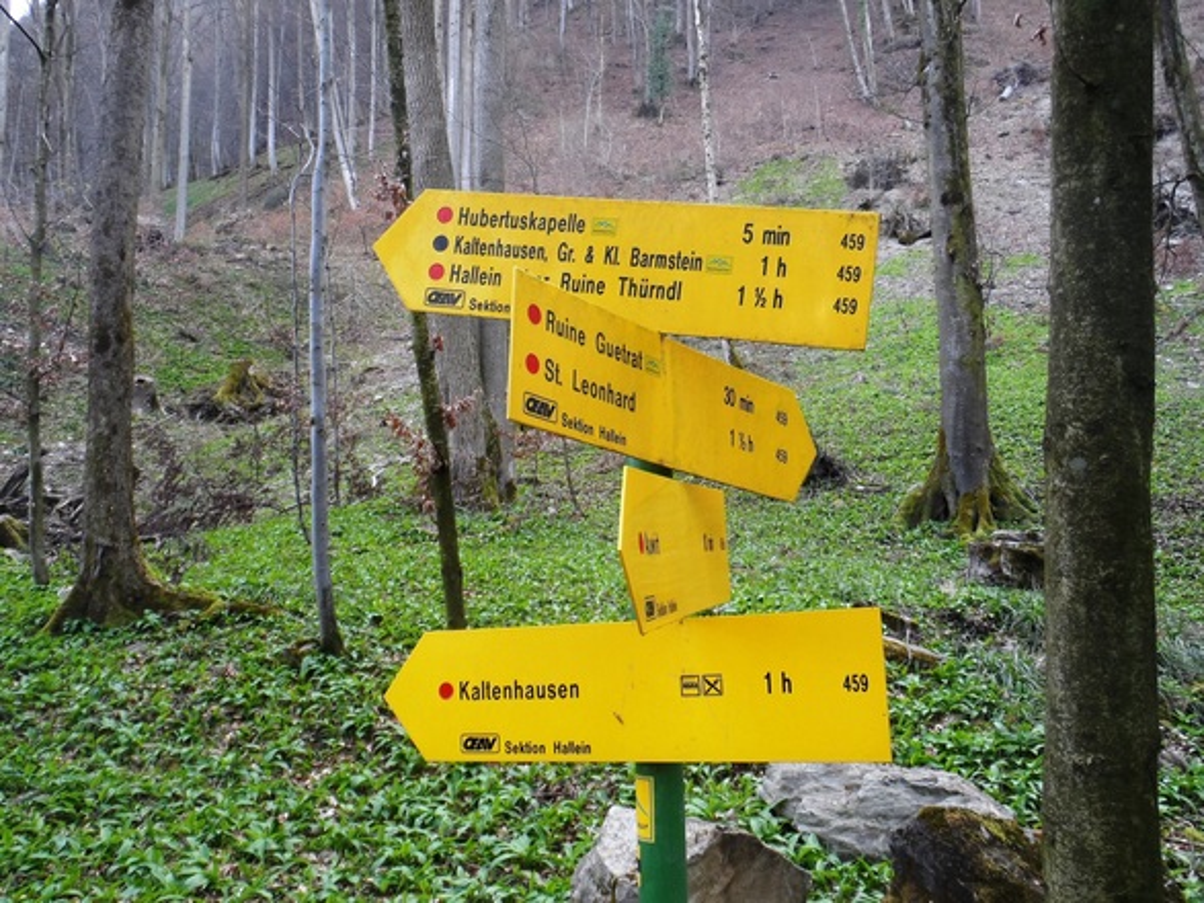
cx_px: 602
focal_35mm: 32
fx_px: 1113
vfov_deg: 44.1
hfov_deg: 56.8
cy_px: 452
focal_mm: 5.3
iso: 80
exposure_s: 1/30
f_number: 3.4
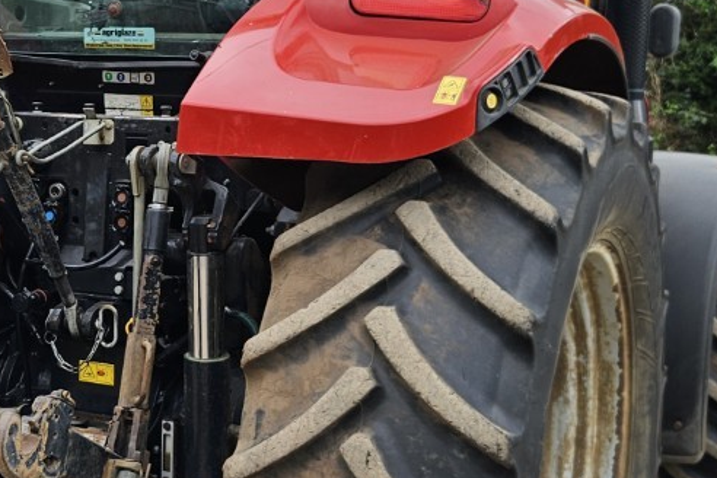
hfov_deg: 28.5
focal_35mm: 70
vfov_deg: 19.5
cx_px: 191
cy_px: 233
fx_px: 1394
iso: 25
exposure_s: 1/323
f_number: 1.8
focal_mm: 5.4
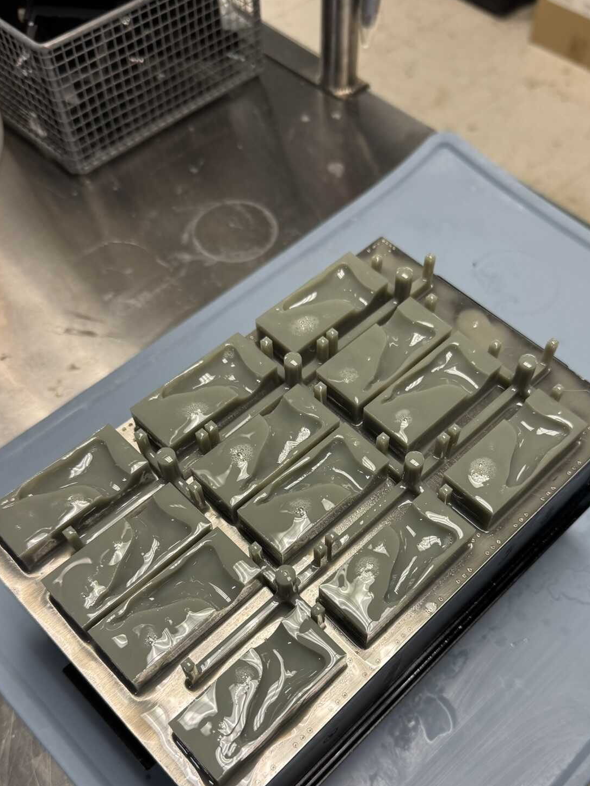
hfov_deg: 41.7
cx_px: 326
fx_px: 773
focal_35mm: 34
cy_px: 492
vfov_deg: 53.4
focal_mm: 6.76
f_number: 1.78
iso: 125
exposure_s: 1/120
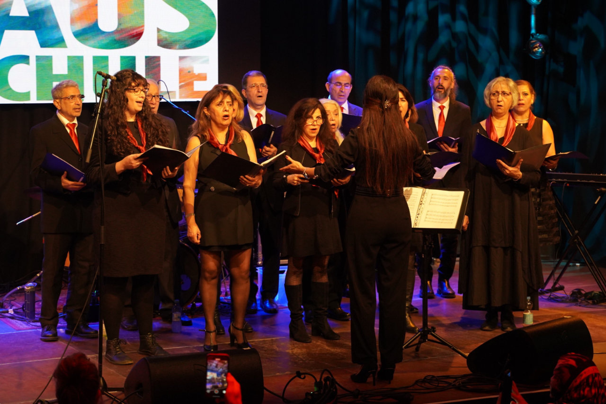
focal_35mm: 68
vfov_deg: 20.0
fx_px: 1144
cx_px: 303
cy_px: 202
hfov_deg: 29.7
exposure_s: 1/160
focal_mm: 68
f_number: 4
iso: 3200
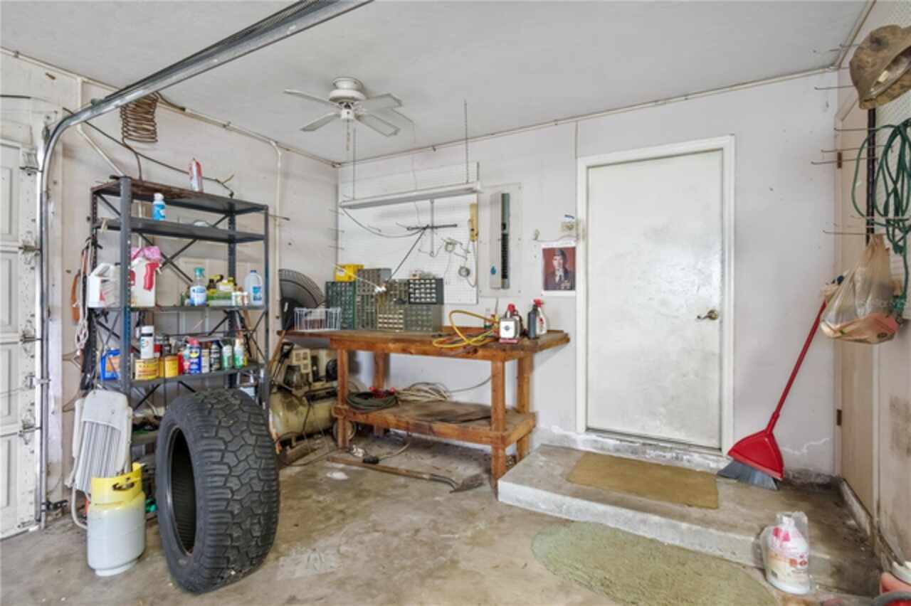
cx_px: 456
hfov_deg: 95.0
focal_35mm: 16
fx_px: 417
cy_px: 303
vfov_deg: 72.0
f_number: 9
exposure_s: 8
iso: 250
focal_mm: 11
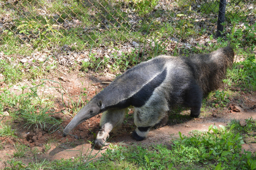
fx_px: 1066
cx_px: 128
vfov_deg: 9.1
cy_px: 85
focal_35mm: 150
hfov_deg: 13.7
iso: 400
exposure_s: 1/500
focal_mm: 100
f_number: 5.6
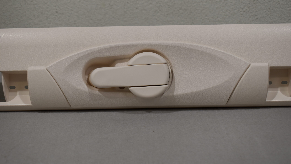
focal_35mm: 54
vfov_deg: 22.2
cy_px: 74
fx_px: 417
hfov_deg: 38.5
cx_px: 145
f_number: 5.6
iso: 220
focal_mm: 34
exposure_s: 1/125
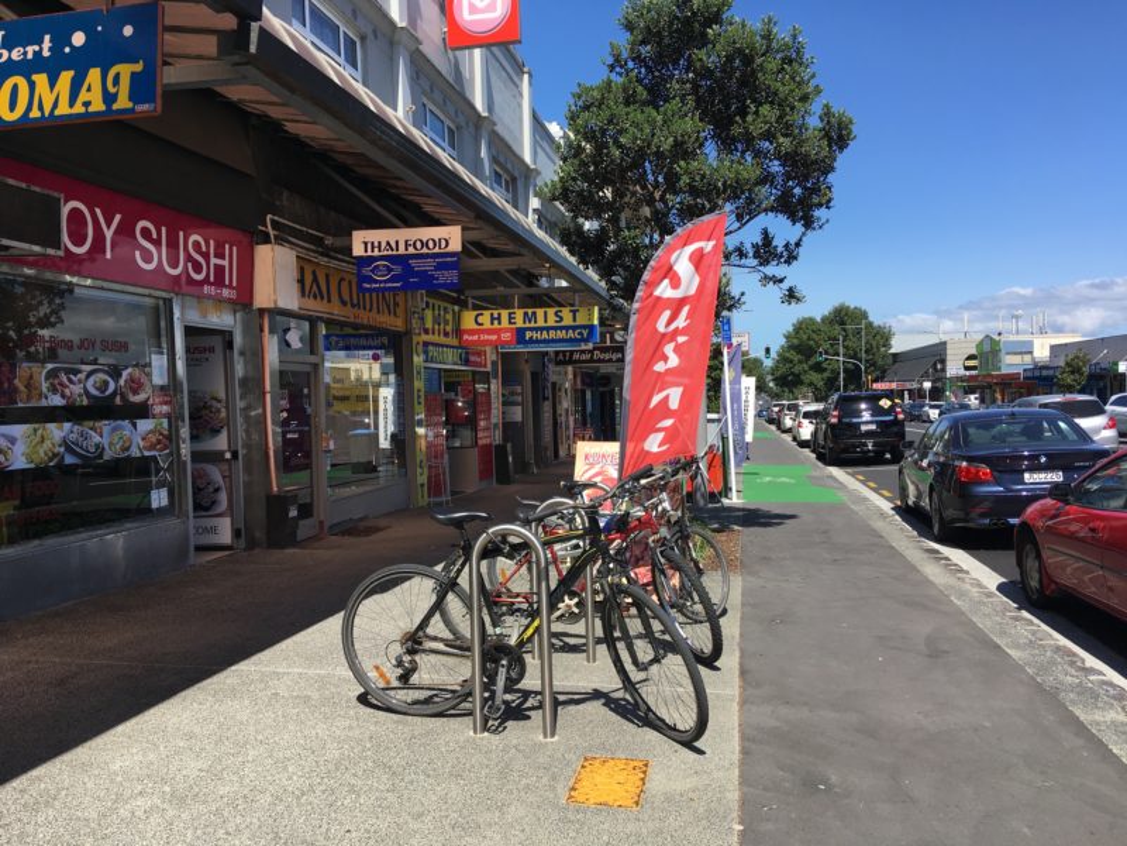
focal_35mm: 29
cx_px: 564
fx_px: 944
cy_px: 423
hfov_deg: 61.7
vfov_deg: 48.2
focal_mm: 4.15
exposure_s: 1/1399
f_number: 2.2
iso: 25
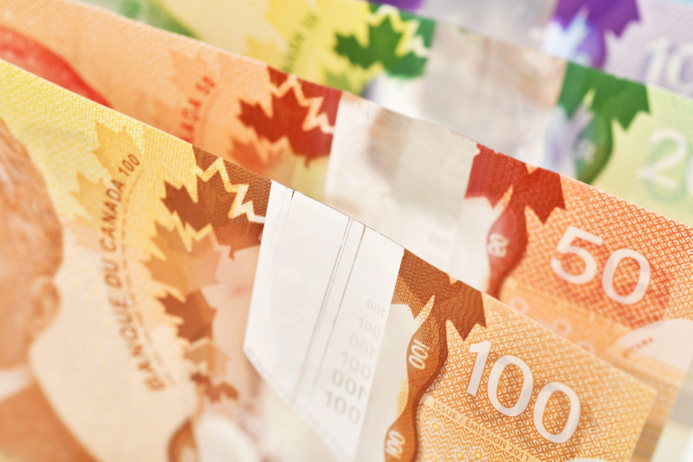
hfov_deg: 33.4
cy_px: 231
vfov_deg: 22.6
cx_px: 346
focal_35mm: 60
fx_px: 1155
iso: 100
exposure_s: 1/160
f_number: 16
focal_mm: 60
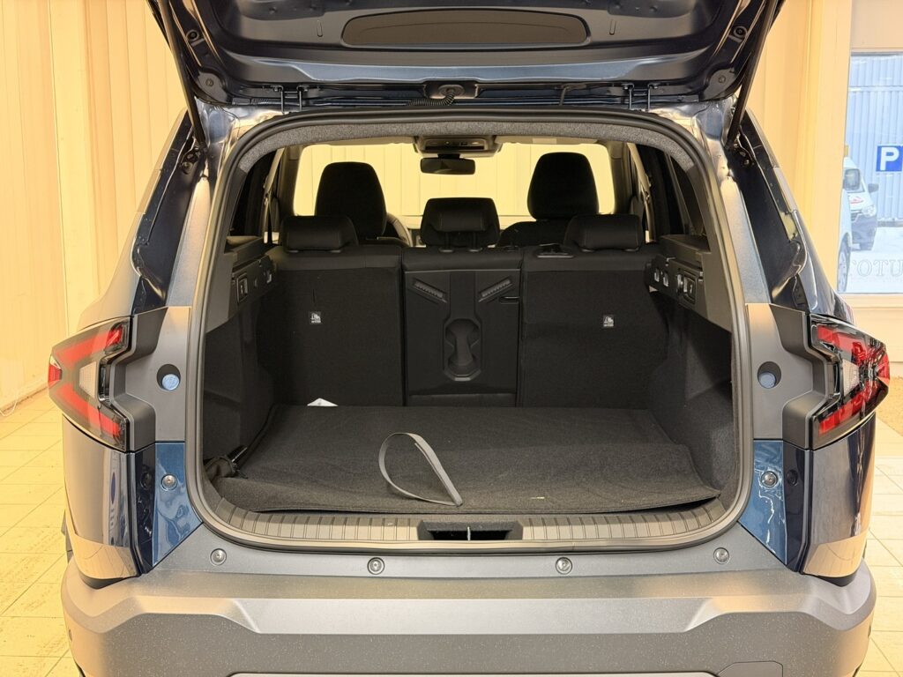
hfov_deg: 39.7
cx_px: 452
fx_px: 1252
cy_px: 338
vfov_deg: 30.3
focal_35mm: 48
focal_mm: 6.76
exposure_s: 1/33
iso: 400
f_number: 1.78
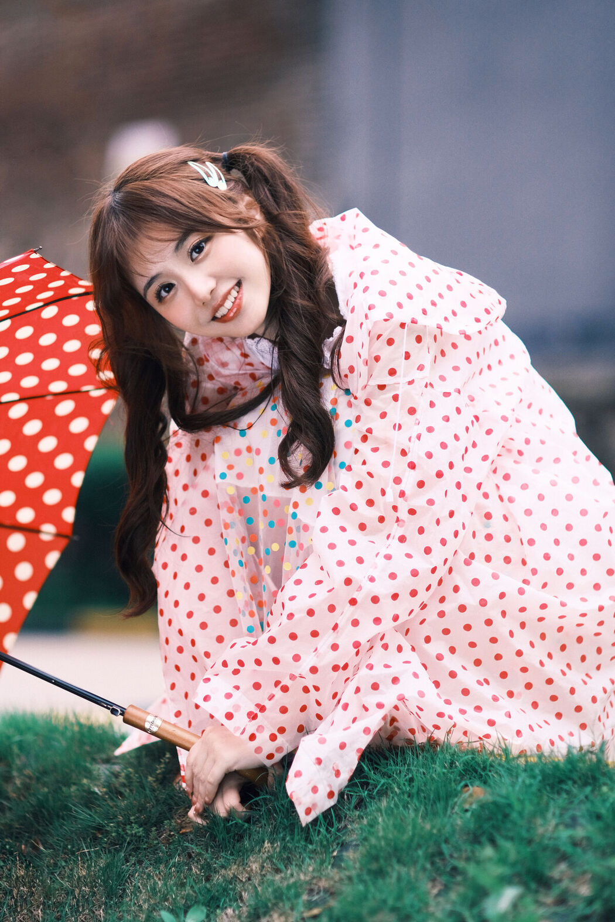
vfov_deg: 16.0
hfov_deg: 10.7
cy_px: 461
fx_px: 3280
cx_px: 308
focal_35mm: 128
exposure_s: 1/500
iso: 800
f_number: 1.6
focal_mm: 85
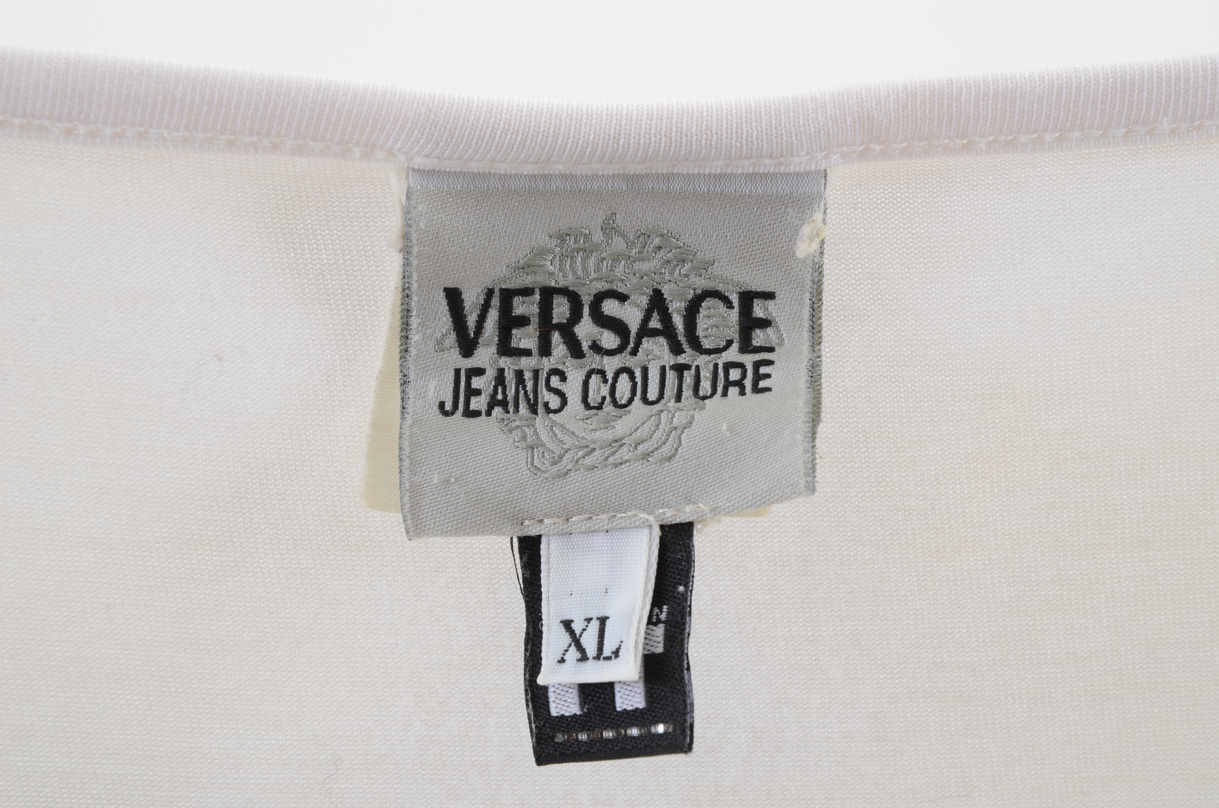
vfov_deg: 10.1
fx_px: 4562
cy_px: 404
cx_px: 610
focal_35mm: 135
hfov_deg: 15.2
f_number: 11
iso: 200
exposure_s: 1/125
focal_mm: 90
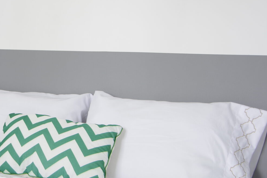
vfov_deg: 19.5
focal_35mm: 70
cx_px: 28
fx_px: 519
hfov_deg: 27.8
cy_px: 85
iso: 100
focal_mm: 18
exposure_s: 1/25
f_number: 3.5
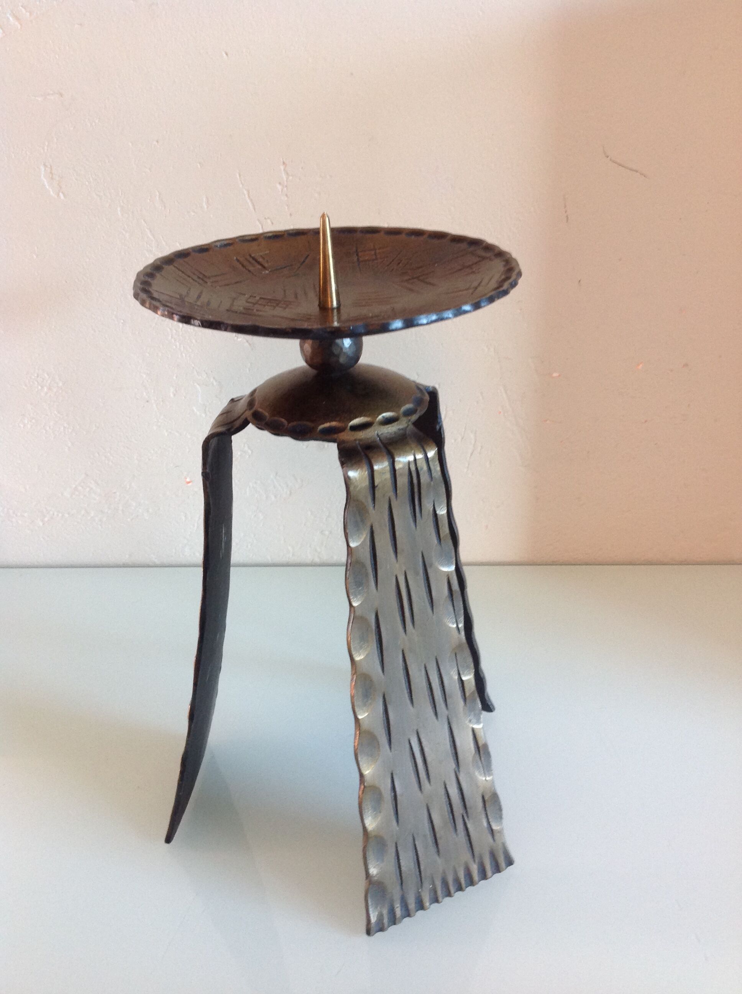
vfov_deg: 52.7
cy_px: 497
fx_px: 1003
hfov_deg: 40.6
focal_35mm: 35
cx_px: 371
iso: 125
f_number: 2.4
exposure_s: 1/15
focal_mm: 4.28
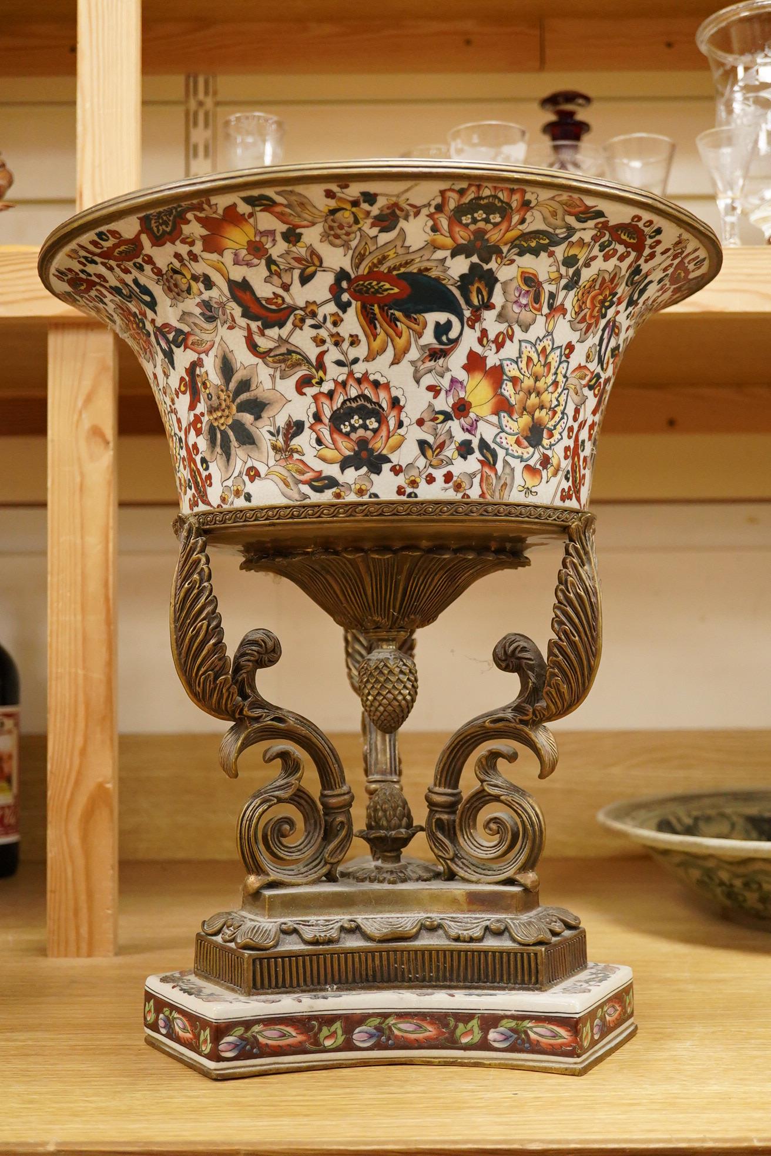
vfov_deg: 43.6
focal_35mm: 45
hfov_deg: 29.9
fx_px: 1446
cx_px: 386
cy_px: 578
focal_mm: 30
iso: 2500
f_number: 3.5
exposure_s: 1/200
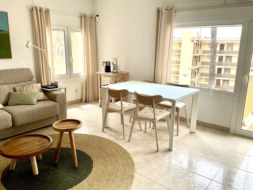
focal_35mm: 29
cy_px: 95
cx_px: 126
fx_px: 212
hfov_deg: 61.7
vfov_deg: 48.2
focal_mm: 3
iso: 16
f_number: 1.8
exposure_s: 1/160
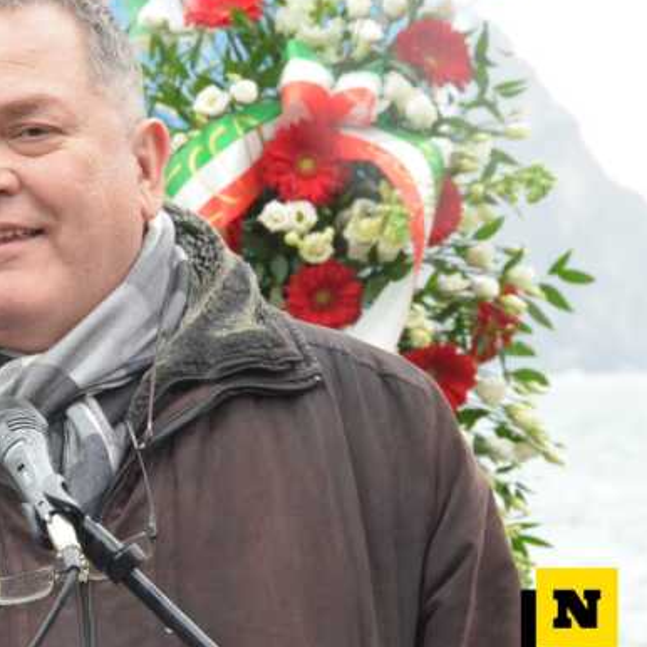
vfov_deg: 7.3
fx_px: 5091
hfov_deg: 7.3
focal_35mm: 241
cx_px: 69
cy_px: 313
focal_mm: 105
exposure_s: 1/125
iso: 5000
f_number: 11
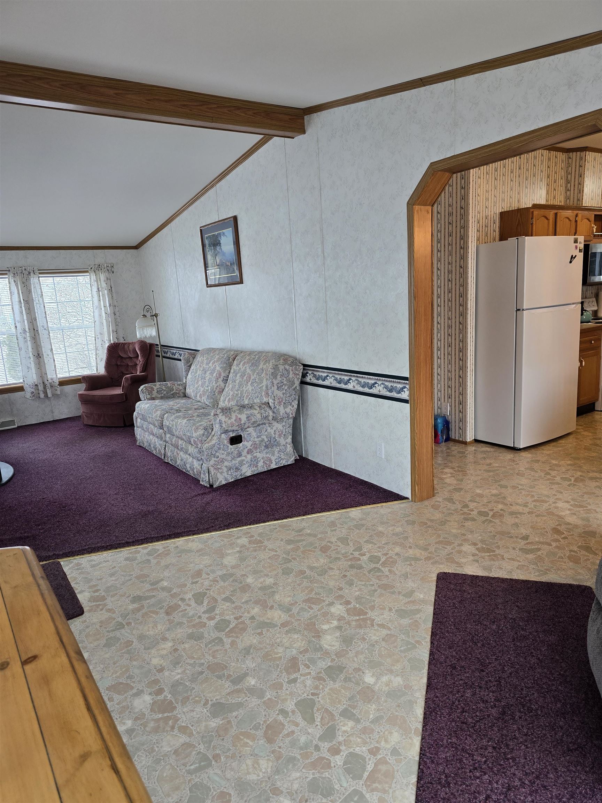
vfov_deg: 73.9
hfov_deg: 58.9
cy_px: 402
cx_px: 301
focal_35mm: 23
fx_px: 533
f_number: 1.7
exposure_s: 1/120
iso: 100
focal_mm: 6.3
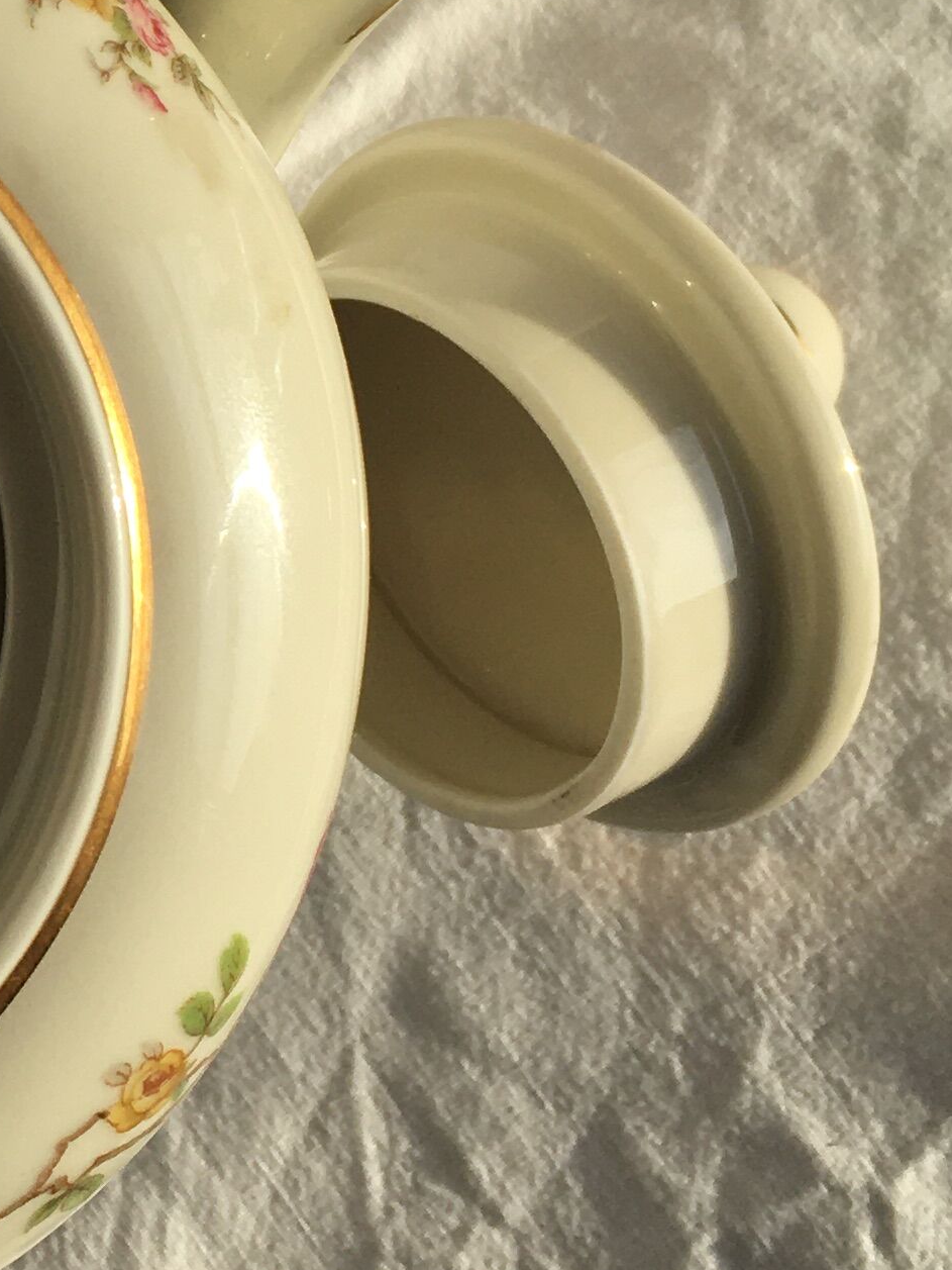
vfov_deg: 20.6
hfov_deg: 15.1
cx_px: -344
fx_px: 3410
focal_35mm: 93
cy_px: 83
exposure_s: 1/864
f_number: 2.2
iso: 25
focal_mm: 4.15
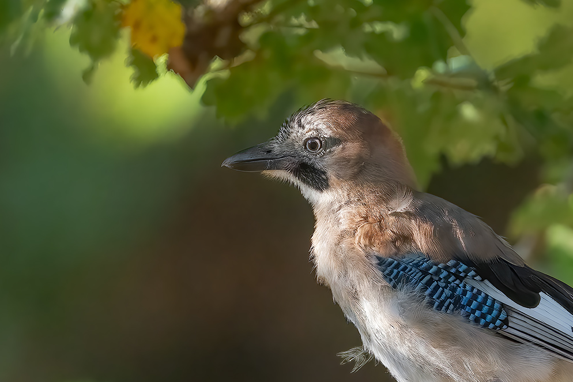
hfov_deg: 1.3
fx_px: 24900
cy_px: 270
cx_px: 415
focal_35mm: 1565
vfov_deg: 0.9
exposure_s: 1/1250
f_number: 8
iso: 3200
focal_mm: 576
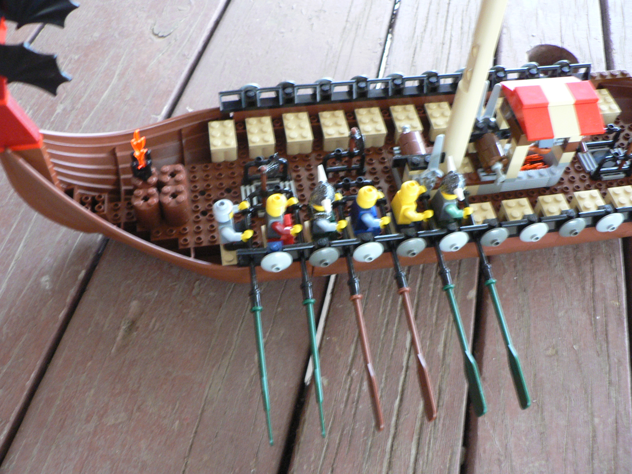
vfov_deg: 39.7
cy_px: 237
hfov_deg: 51.4
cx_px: 316
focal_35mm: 36
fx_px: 657
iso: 200
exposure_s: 1/8
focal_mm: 6
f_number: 2.8
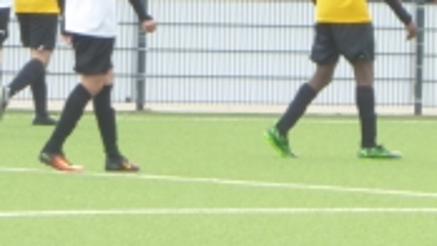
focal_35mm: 907
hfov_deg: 2.4
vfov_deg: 1.3
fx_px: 10513
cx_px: 264
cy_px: -161
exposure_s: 1/80
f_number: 5.9
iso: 100
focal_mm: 57.7
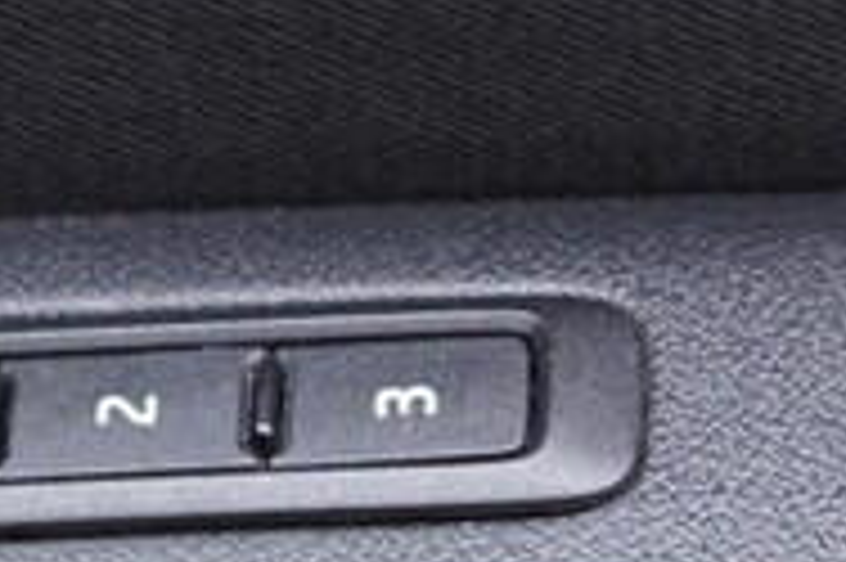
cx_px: 490
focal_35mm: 196
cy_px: 794
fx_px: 4602
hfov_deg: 10.5
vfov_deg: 6.9
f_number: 2.8
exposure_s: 1/40
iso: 320
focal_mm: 24
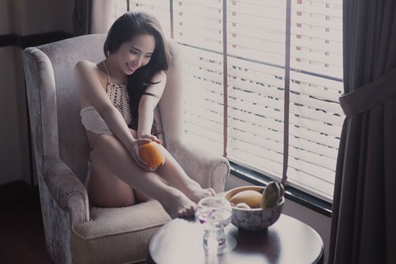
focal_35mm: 85
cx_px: 198
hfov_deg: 23.9
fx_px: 935
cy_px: 132
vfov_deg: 16.1
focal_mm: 85
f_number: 2.8
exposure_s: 1/200
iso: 400
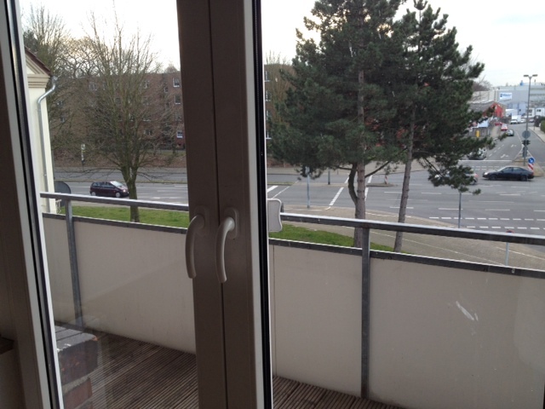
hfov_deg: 52.6
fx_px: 551
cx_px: 272
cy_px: 204
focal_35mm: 35
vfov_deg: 40.7
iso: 50
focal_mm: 4.28
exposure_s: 1/120
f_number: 2.4
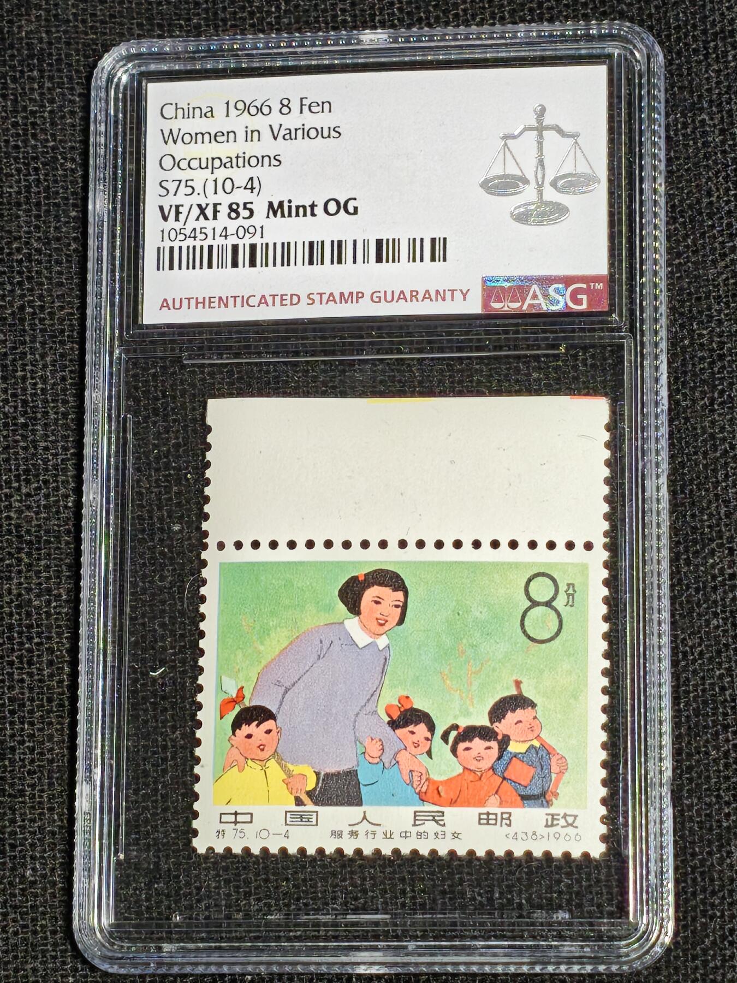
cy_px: 492
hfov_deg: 12.2
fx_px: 3435
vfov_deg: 16.3
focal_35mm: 121
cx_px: 368
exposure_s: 1/469
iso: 50
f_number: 1.5
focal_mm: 4.94
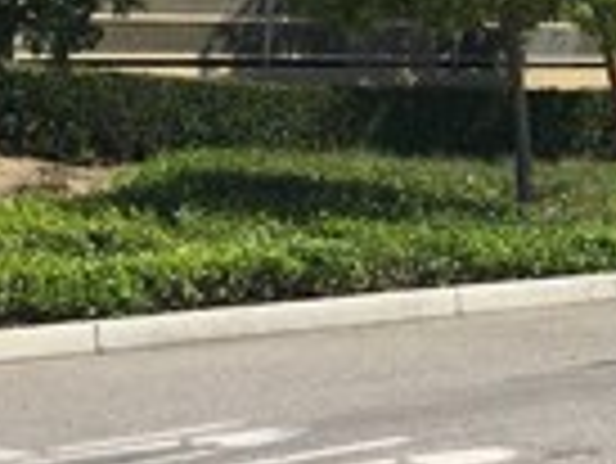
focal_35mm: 135
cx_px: 1043
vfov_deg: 10.7
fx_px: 2404
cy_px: -203
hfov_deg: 13.4
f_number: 2.2
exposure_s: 1/2083
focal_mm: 4.15
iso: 32
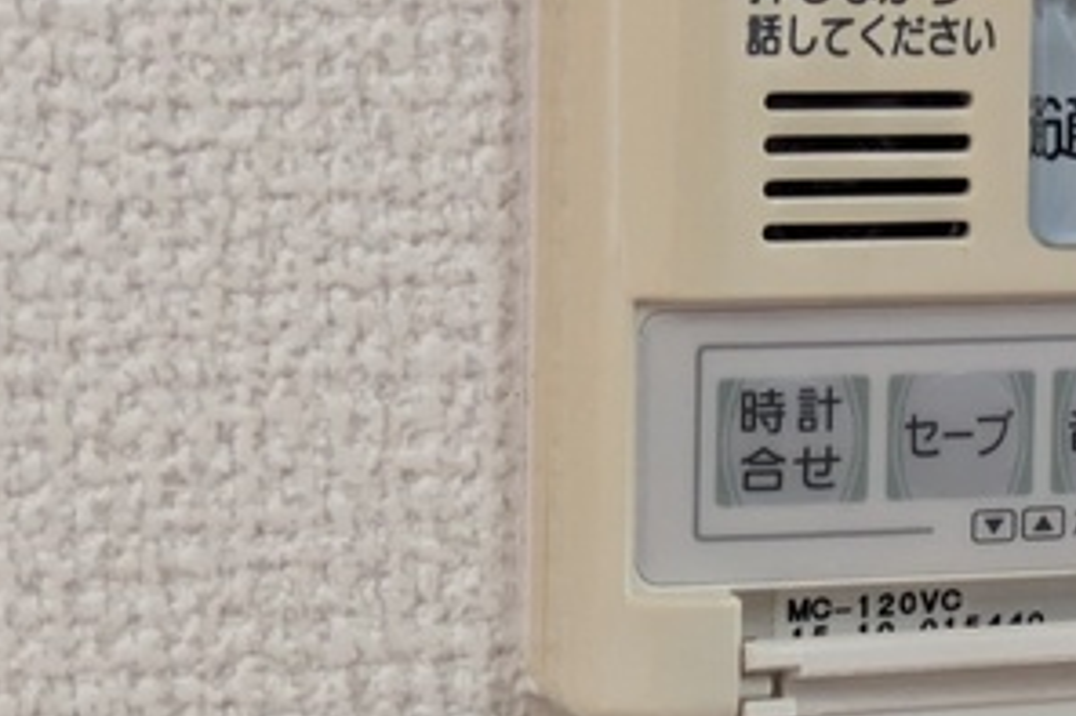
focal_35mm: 172
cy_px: 84
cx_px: 1378
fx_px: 5138
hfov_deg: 11.7
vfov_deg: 8.0
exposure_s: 1/100
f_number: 1.89
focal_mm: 5.43
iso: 219
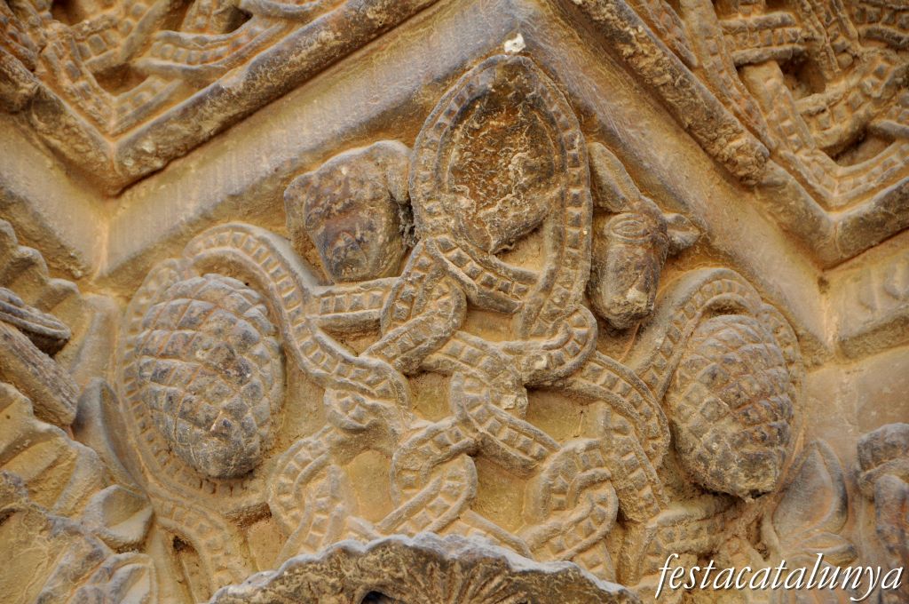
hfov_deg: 10.2
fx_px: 5107
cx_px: 454
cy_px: 302
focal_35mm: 202
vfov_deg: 6.8
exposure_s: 1/250
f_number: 5.6
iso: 500
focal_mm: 135
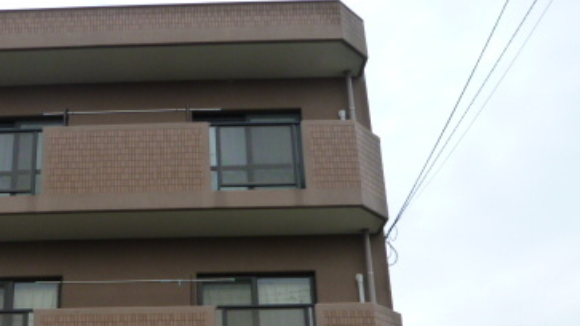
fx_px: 738
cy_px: 296
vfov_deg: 24.2
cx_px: 149
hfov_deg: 41.7
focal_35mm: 48
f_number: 4
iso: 125
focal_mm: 4.5
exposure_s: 1/250
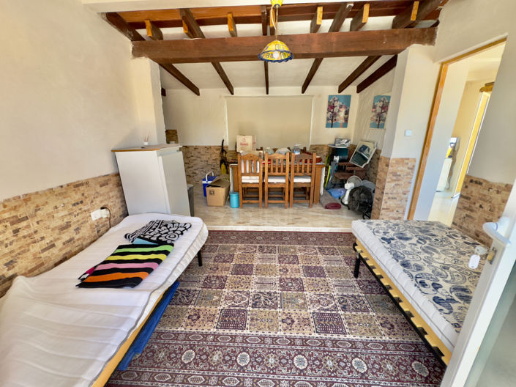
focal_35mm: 14
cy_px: 194
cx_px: 258
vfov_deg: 85.6
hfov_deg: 102.1
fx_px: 209
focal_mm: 2.22
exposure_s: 1/99
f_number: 2.2
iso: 160
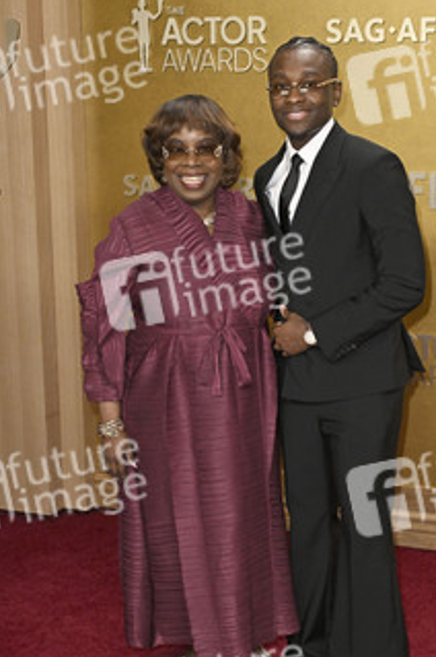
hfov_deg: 22.9
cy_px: 385
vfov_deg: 33.9
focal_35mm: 59
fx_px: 1074
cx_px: 265
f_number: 5.6
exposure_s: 1/320
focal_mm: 47
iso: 2500
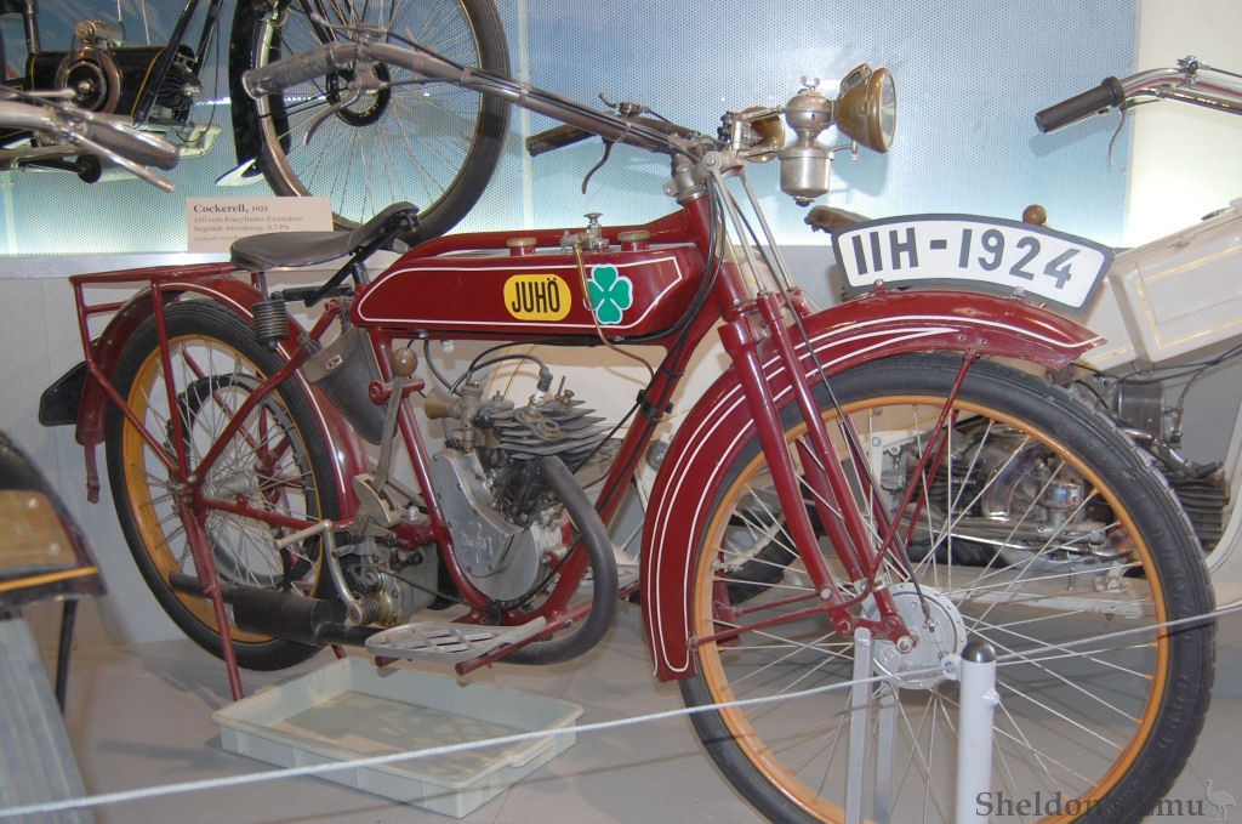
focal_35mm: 30
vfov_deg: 43.5
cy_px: 412
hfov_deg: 62.0
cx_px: 621
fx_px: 1033
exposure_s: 1/60
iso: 200
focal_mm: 20
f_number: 3.8
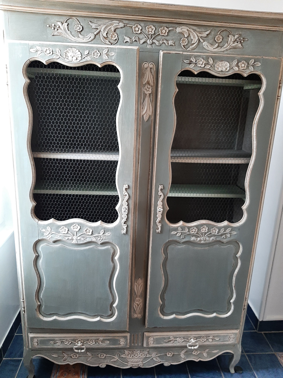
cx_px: 142
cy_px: 189
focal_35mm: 26
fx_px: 283
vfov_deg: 67.3
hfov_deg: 53.1
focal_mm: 3.93
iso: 250
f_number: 1.7
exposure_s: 1/50
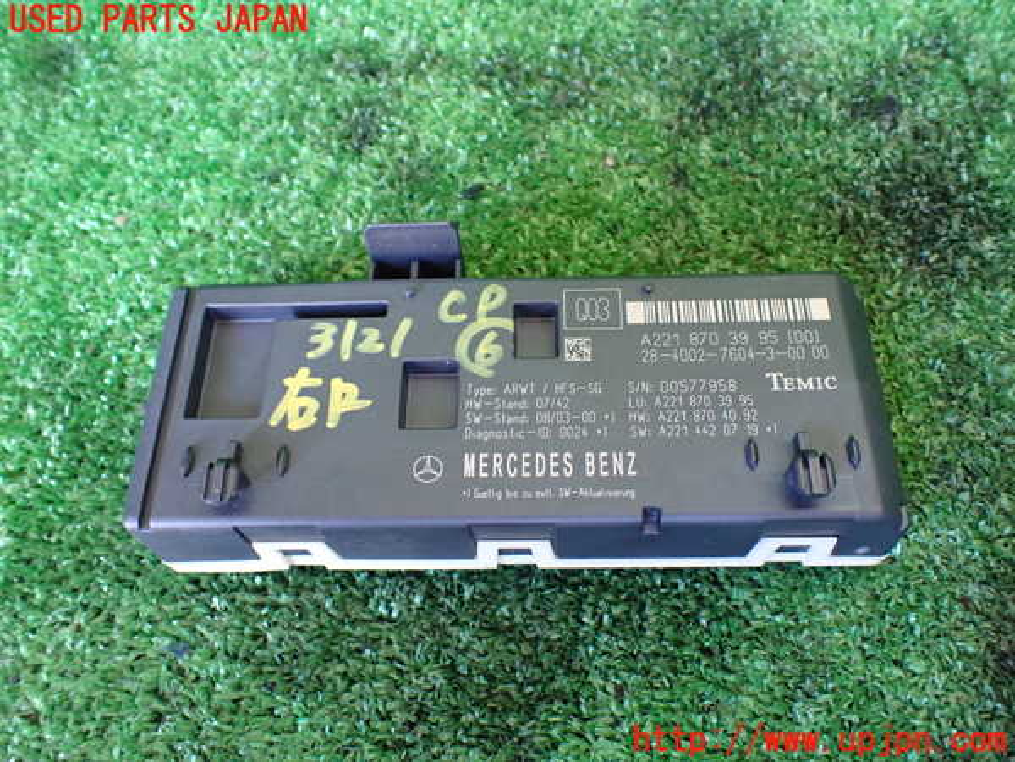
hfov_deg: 60.0
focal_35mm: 30
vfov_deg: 46.8
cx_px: 508
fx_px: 880
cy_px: 381
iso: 800
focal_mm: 5.4
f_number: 2.3
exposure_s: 1/40
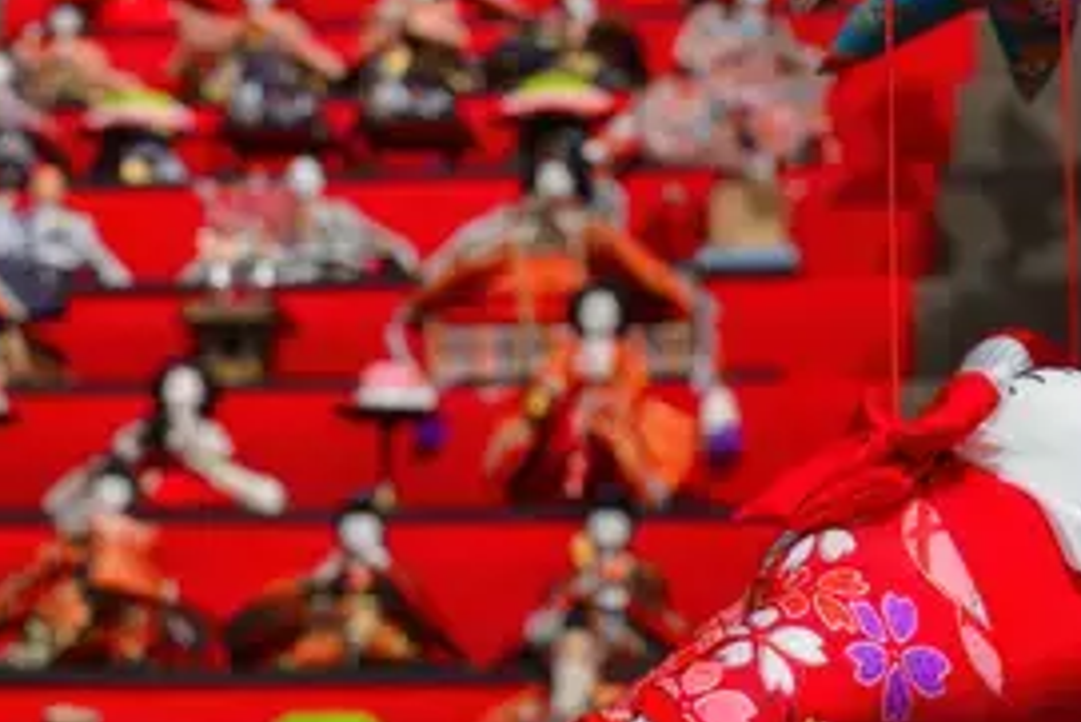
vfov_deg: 12.9
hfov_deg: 19.2
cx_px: 662
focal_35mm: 106
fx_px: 3185
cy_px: 445
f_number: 10
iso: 100
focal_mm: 32
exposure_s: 1/400
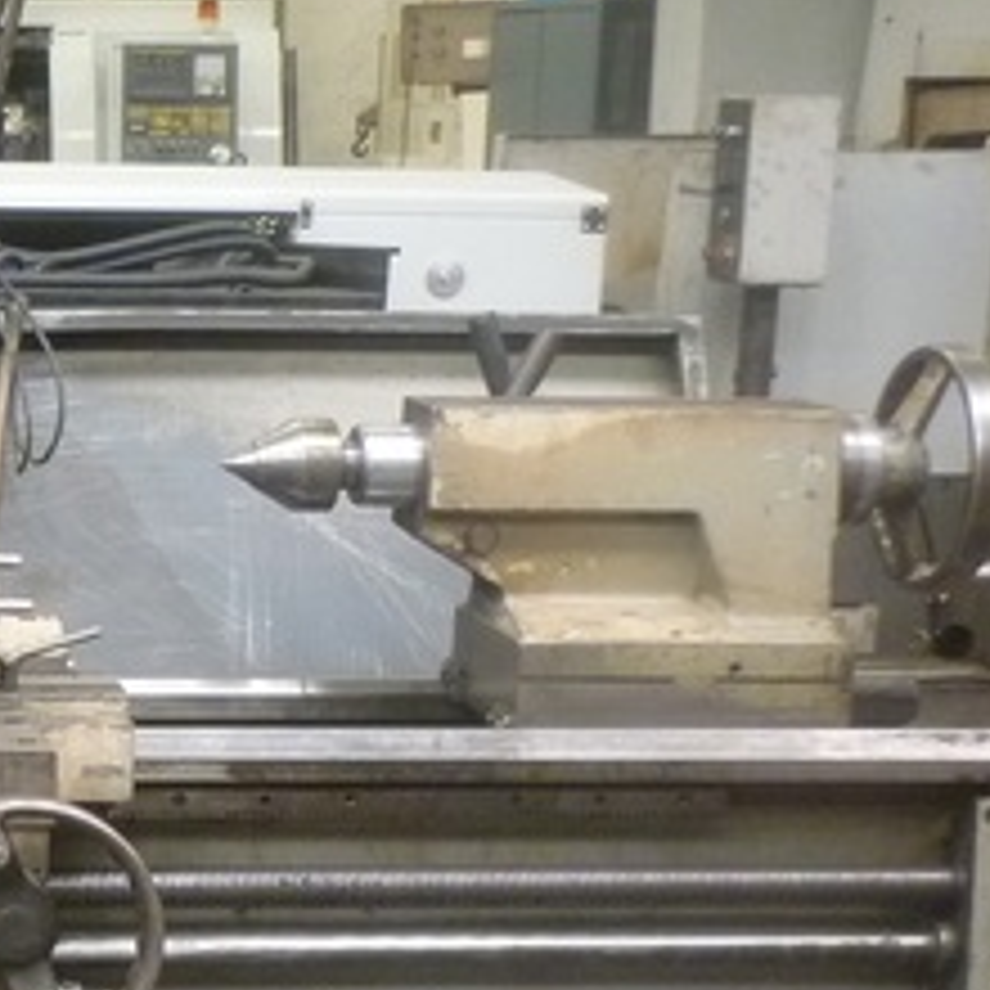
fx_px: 2750
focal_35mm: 85
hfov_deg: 18.7
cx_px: -351
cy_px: 837
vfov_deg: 20.1
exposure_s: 1/30
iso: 320
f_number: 2.8
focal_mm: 5.5
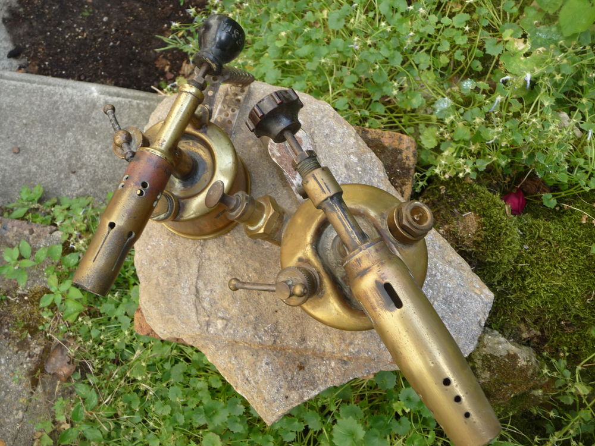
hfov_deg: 63.4
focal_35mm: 28
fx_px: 481
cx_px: 298
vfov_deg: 49.7
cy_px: 223
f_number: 3.3
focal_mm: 4.7
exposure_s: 1/125
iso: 100
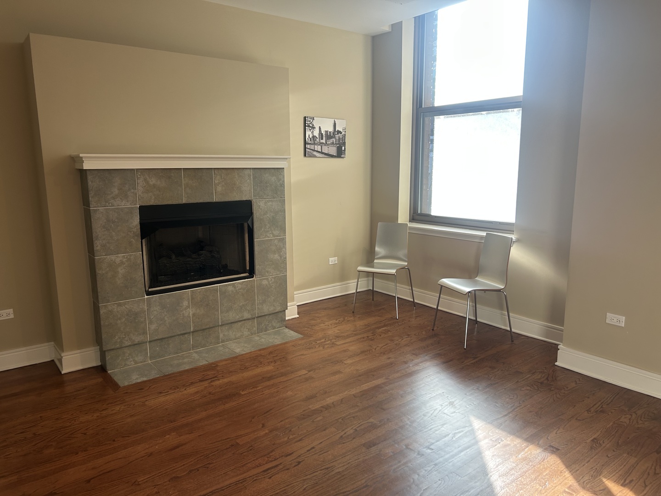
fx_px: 496
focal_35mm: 26
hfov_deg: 67.3
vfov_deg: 53.1
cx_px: 330
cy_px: 248
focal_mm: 5.7
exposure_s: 1/120
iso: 50
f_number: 1.5
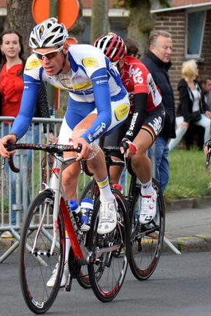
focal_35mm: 193
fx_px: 1693
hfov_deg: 7.1
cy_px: 159
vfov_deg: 10.7
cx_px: 217
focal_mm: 85
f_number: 4.2
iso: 1000
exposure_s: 1/500
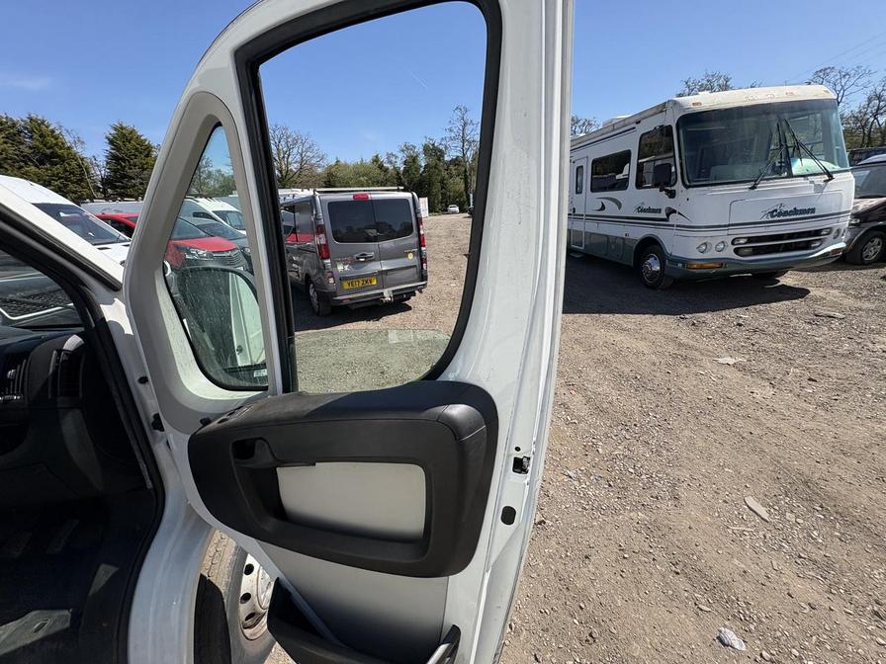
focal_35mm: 14
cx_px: 443
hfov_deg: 102.1
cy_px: 332
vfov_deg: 85.7
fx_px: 358
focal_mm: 2.22
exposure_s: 1/1420
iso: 50
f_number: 2.2
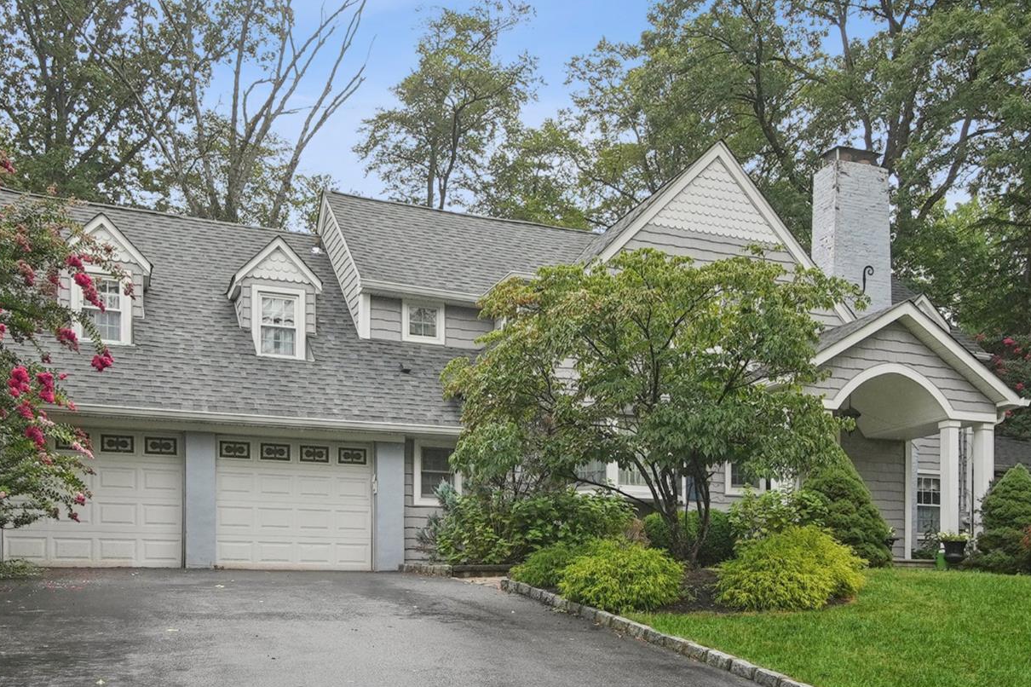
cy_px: 372
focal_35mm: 31
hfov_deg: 60.2
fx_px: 888
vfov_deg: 42.3
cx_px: 468
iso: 640
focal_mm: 17
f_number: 9
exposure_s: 1/640
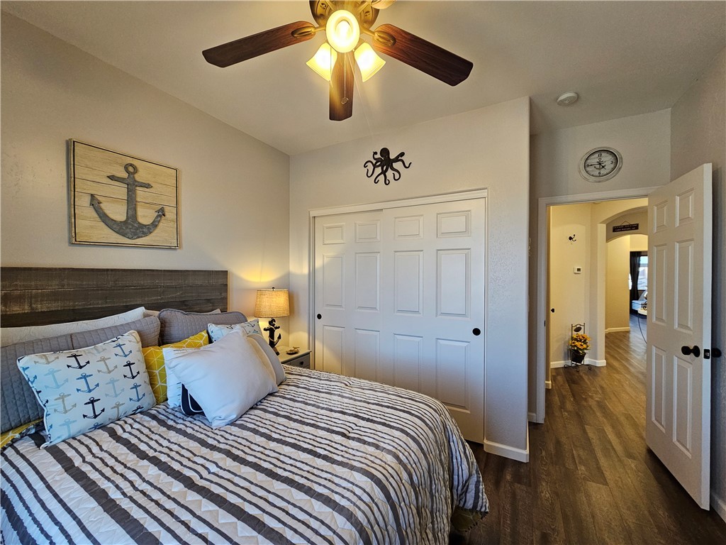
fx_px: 273
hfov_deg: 106.2
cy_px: 272
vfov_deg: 89.9
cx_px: 363
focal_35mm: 13
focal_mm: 2.2
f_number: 2.2
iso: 200
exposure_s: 1/60
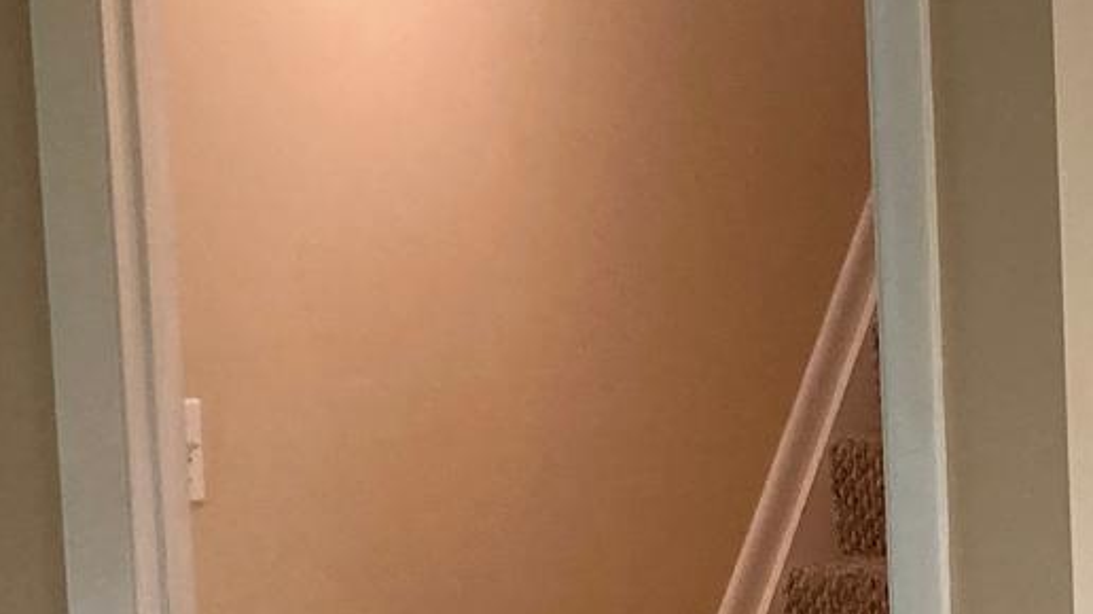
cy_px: 667
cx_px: 2050
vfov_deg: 9.9
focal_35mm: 121
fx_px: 3506
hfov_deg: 15.0
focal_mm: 3.99
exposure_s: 1/60
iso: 100
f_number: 1.8
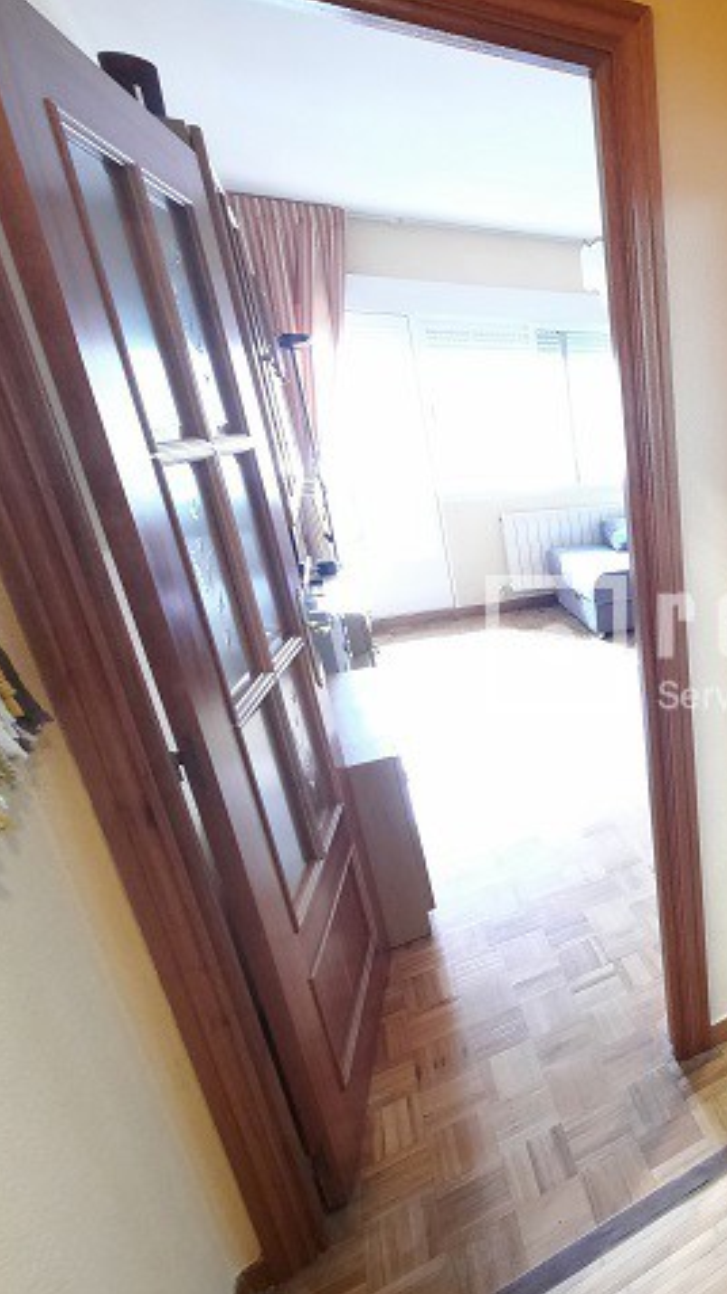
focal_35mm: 19
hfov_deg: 46.1
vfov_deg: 89.6
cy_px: 648
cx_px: 768
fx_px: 652
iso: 500
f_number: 2.2
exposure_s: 1/20
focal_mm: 1.74
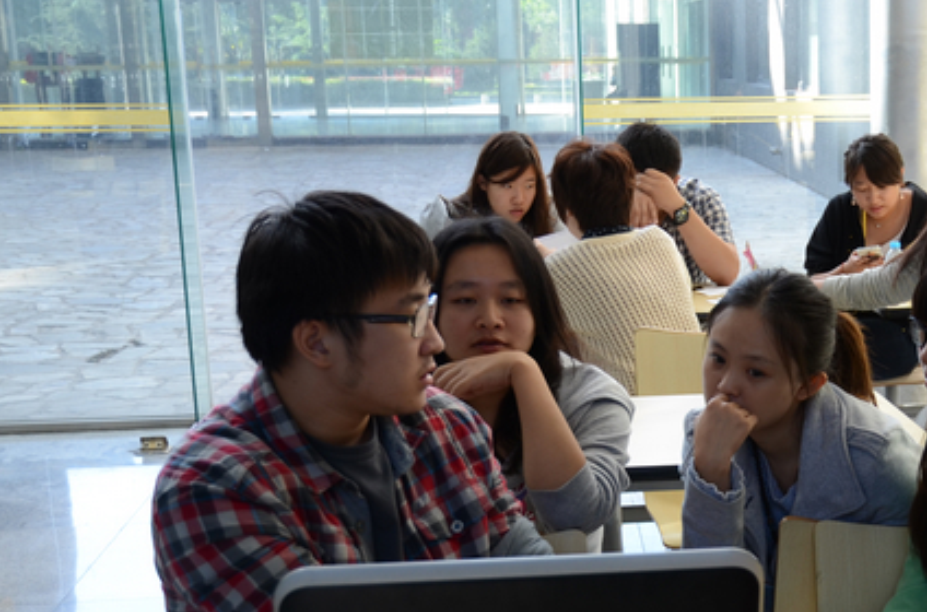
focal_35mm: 68
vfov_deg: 19.8
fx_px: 1746
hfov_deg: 28.8
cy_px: 421
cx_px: 802
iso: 200
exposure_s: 1/125
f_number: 4
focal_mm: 24
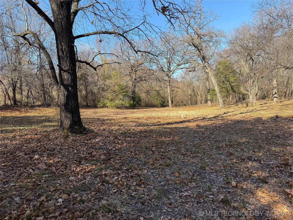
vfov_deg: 56.8
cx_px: 146
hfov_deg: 71.6
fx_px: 203
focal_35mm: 24
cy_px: 110
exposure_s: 1/1585
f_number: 1.78
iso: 80
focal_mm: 6.76
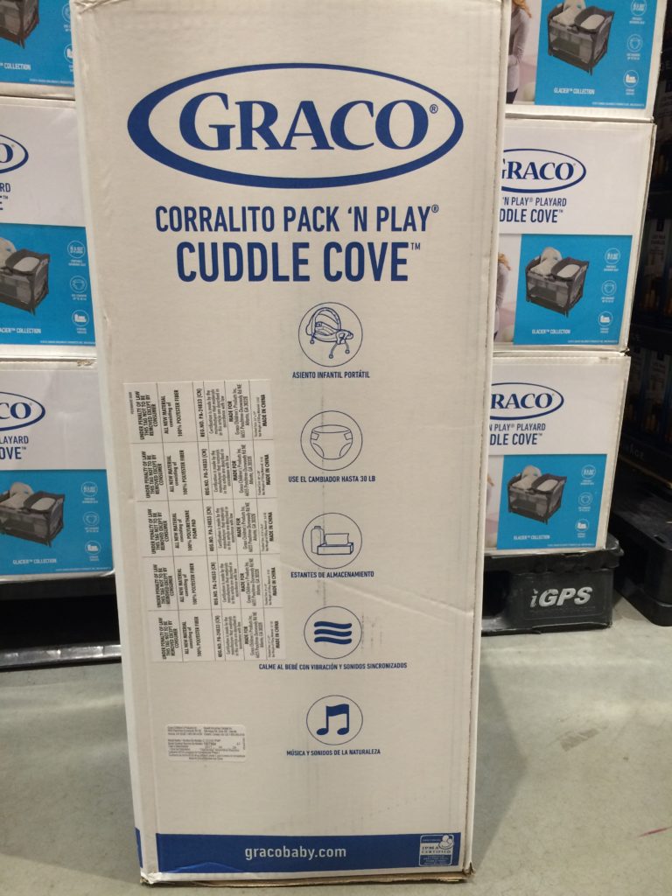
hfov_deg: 48.2
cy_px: 448
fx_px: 751
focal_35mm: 29
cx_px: 336
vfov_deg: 61.7
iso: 160
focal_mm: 4.15
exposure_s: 1/33
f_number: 2.2
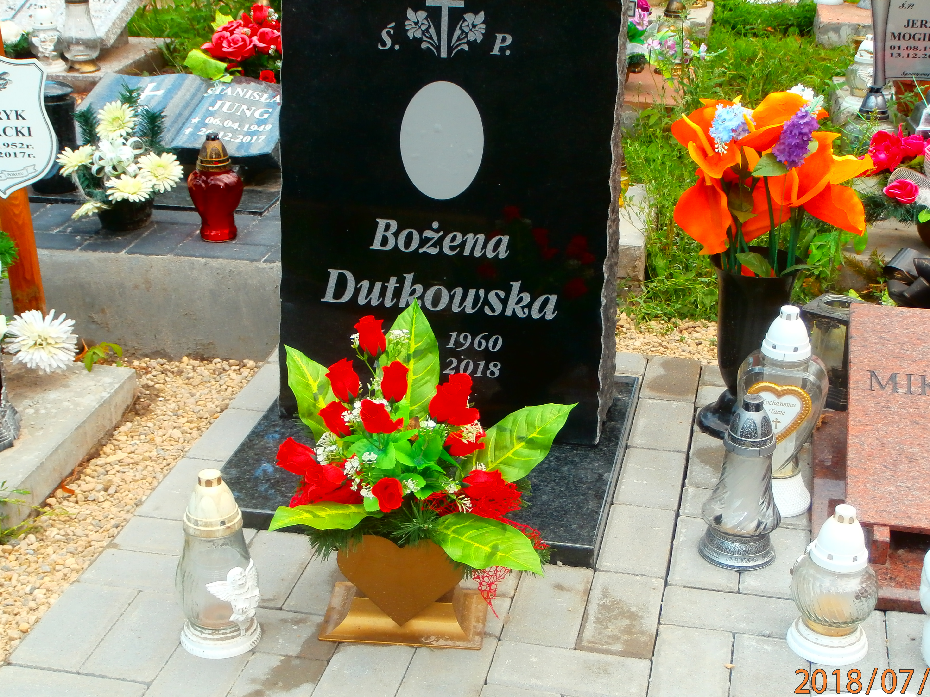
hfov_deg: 34.3
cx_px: 476
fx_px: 1505
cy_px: 353
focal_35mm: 56
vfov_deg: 26.1
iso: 100
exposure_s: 1/160
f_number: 4.2
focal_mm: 8.29
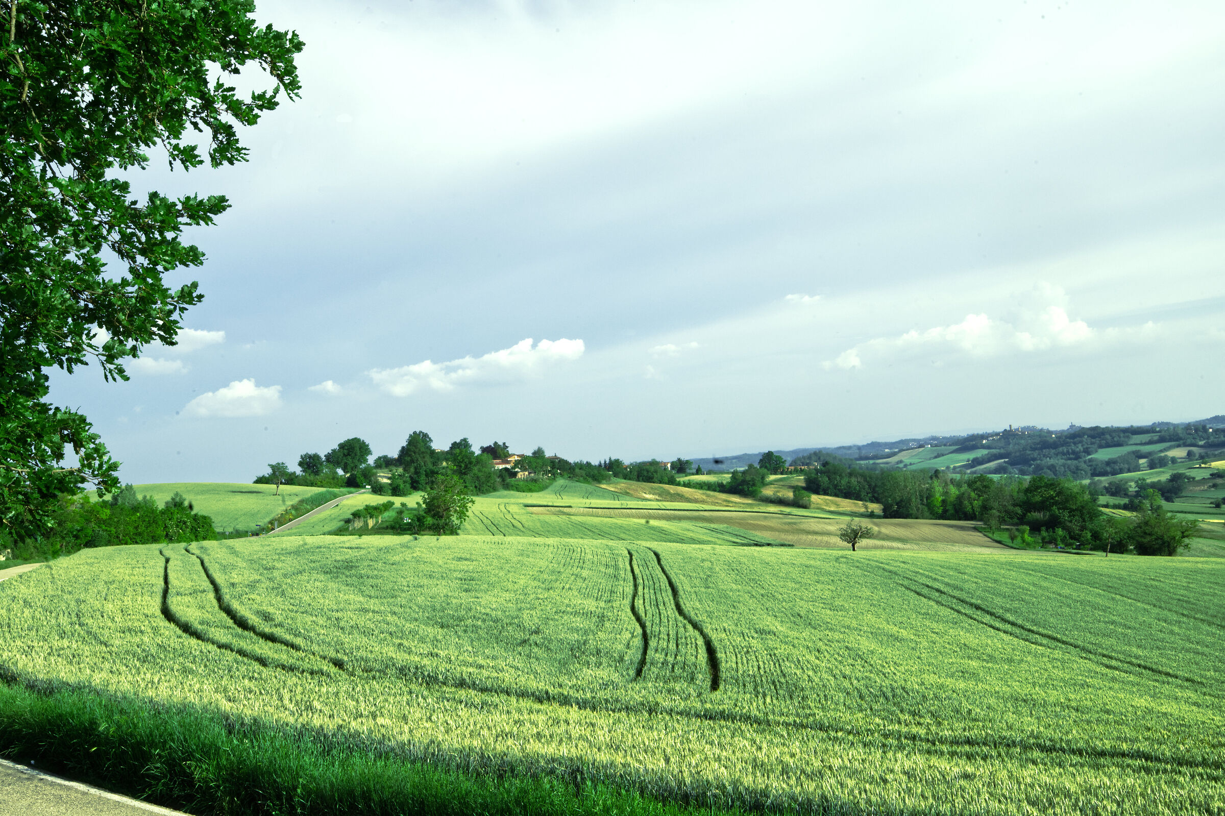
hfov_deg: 54.4
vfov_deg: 37.8
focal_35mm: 35
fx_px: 1191
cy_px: 408
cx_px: 612
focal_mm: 35
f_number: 22
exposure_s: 1/250
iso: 640
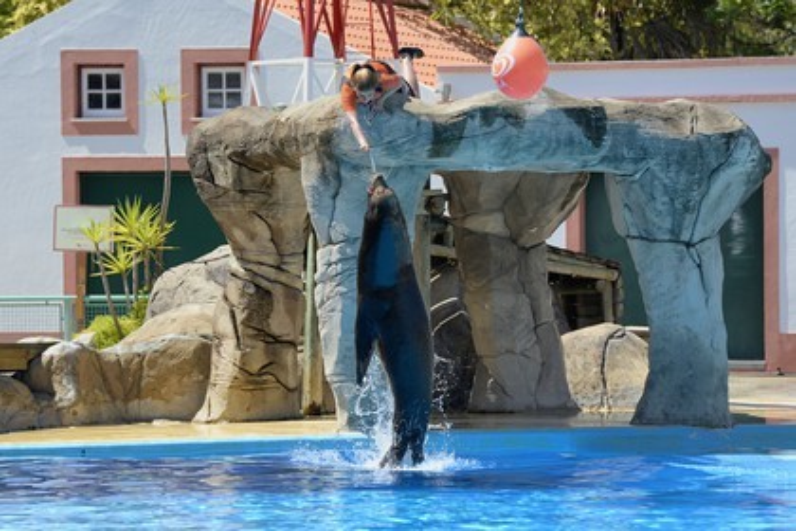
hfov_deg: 10.3
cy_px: 266
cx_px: 398
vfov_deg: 6.9
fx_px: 4422
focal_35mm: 200
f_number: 5.6
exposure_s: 1/640
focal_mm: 200
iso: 200
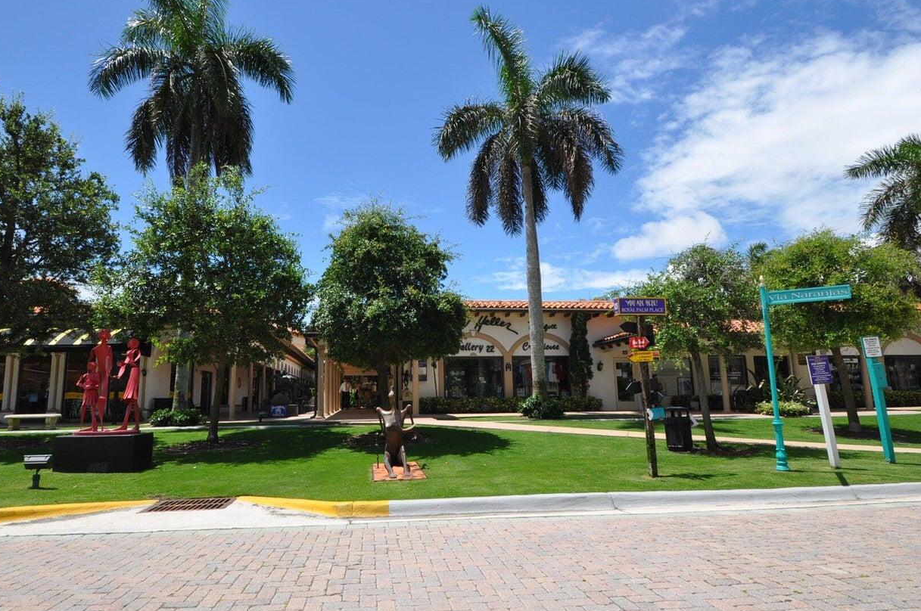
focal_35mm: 19
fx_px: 485
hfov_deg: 86.7
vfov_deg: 64.4
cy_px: 317
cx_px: 415
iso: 200
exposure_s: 1/400
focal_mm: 10
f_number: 10
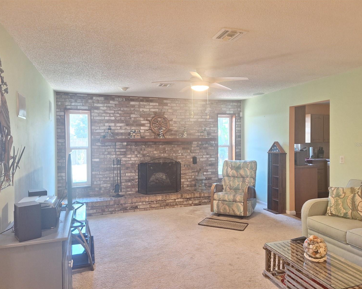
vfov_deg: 58.8
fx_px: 257
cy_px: 144
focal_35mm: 24
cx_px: 184
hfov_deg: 70.3
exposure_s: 1/40
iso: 200
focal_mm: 5.54
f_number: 1.8
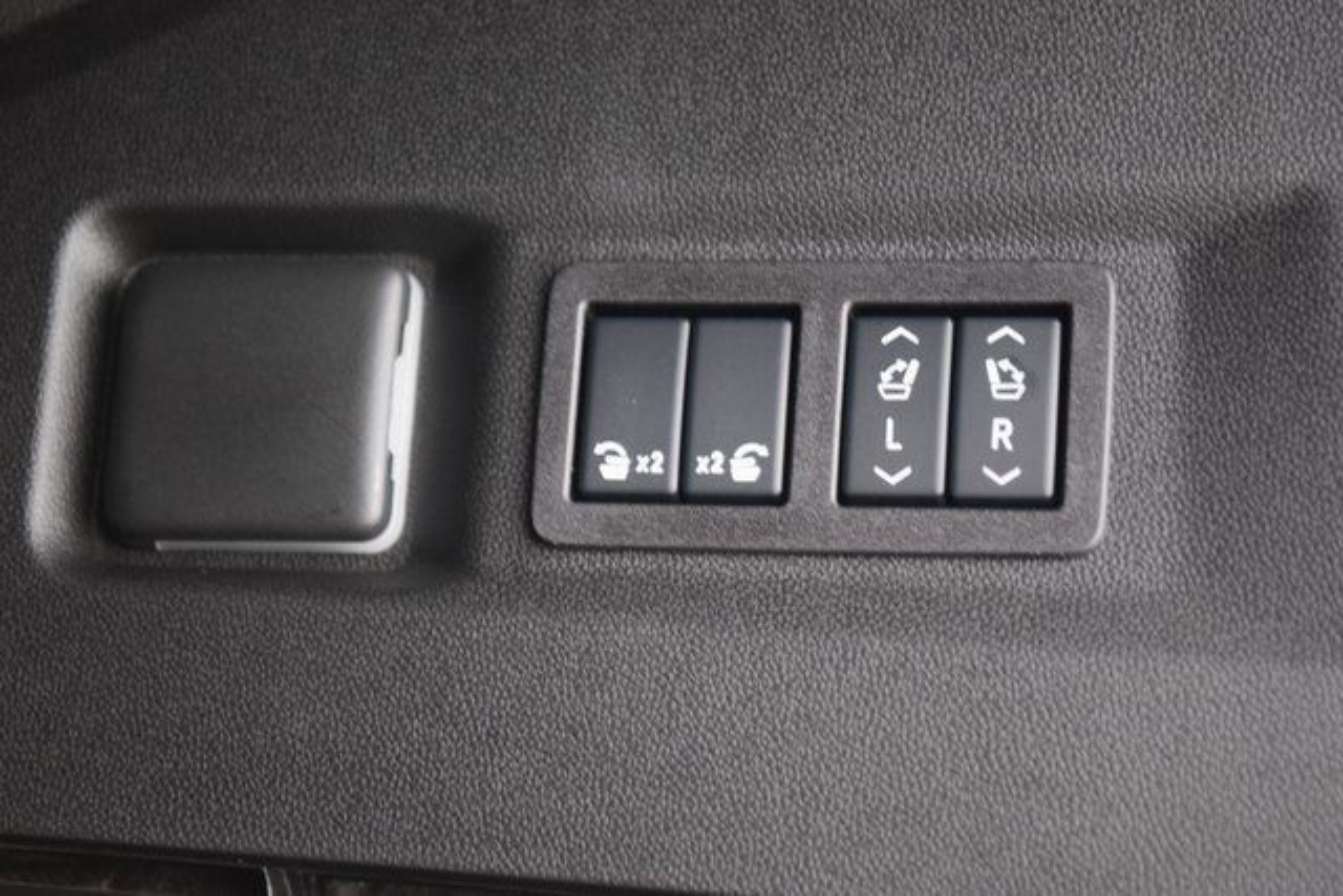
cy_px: 448
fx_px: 3918
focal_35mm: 105
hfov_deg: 19.5
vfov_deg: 13.0
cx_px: 672
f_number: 2.8
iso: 1600
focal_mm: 70
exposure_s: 1/3
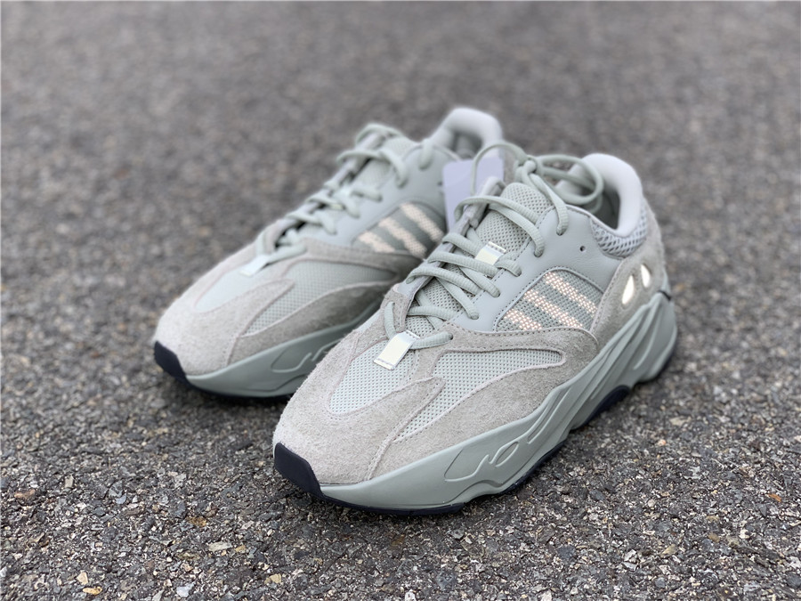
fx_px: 1203
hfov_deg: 36.8
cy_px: 300
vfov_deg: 28.0
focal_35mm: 52
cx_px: 400
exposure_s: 1/126
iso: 16
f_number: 2.4
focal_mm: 6
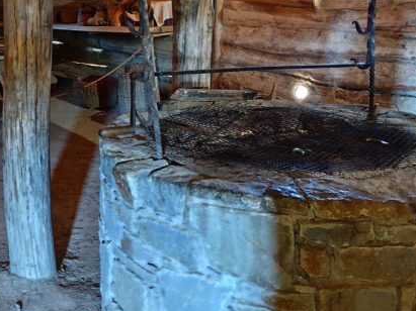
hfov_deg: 41.4
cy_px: 46
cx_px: 67
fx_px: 517
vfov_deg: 32.3
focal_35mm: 43
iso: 4000
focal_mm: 6.19
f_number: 1.65
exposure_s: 1/10
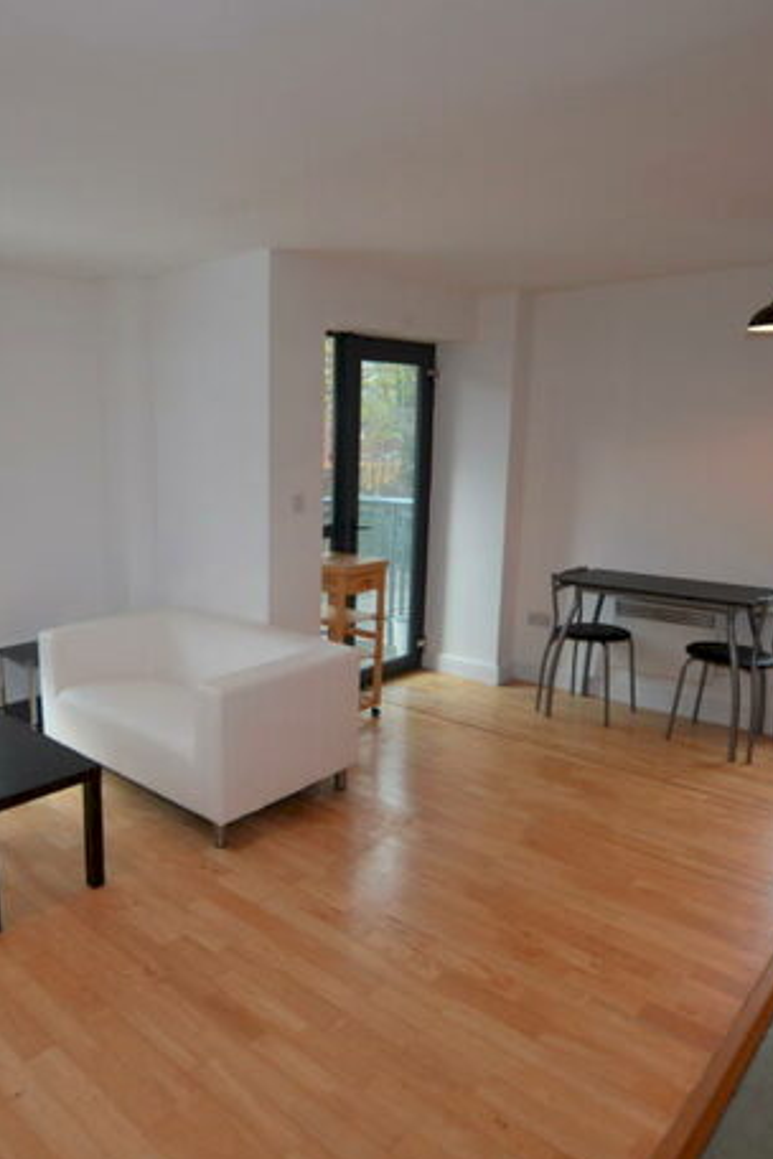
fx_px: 741
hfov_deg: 52.7
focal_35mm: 23
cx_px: 193
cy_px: 587
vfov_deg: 76.1
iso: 400
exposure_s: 1/100
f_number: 5
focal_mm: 10
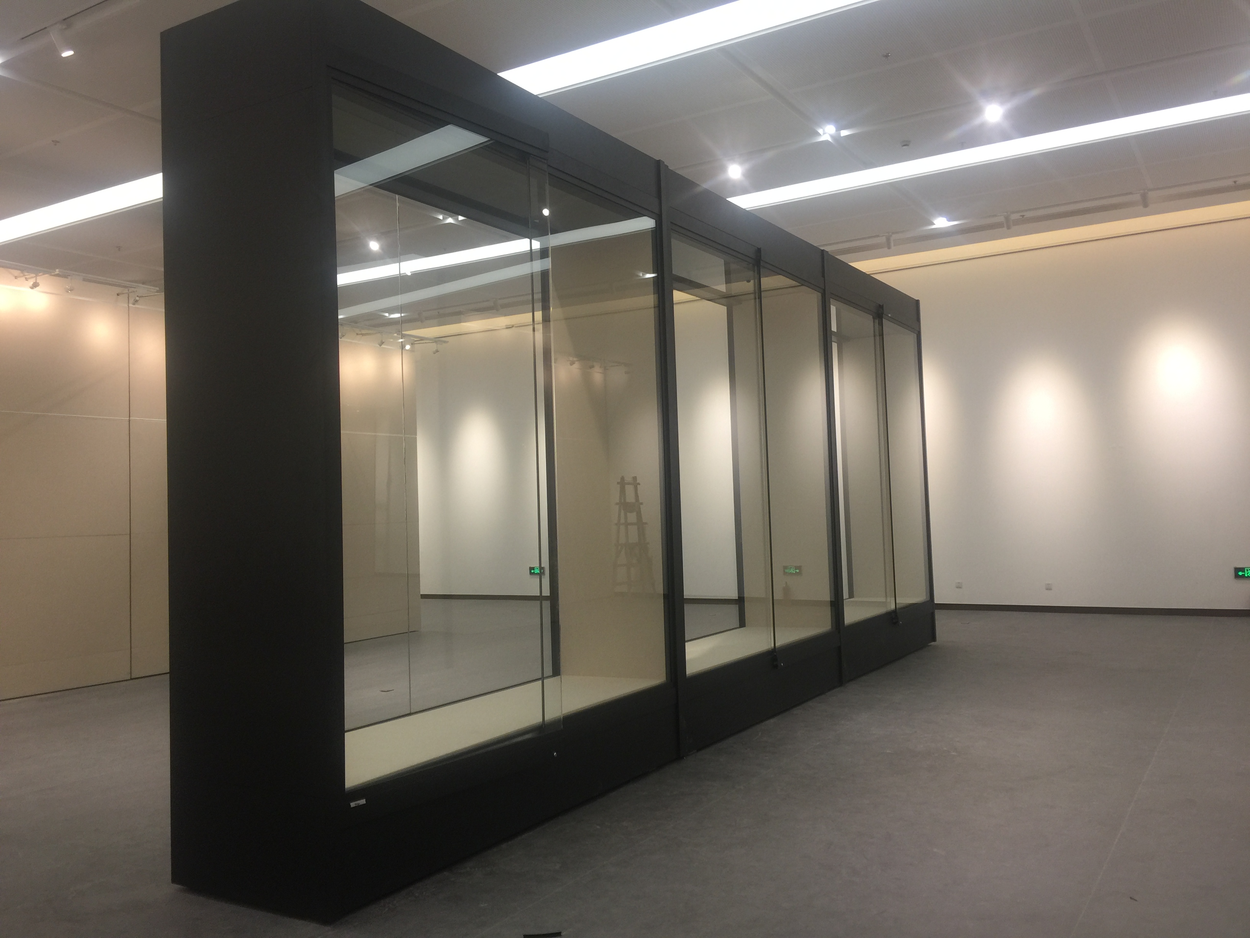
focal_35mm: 29
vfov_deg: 48.2
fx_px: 1047
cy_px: 469
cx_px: 625
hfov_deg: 61.7
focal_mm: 4.15
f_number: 2.2
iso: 32
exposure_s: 1/33
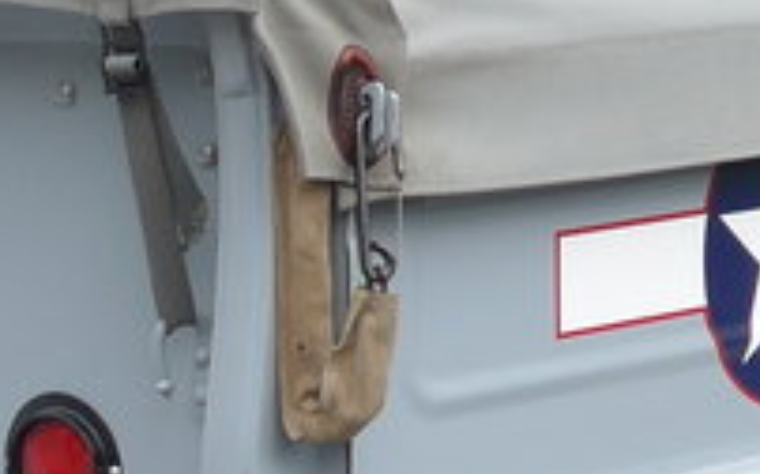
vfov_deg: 6.1
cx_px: -530
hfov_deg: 9.4
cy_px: 263
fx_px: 4430
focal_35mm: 214
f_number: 2.8
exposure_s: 1/320
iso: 80
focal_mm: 7
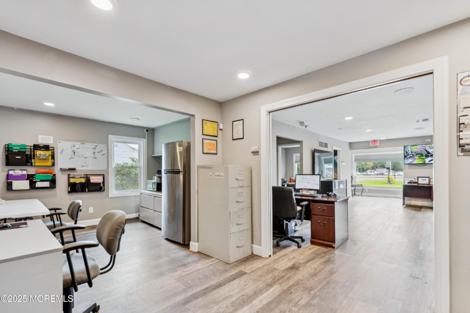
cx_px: 235
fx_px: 196
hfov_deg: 100.4
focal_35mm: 15
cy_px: 156
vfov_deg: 77.3
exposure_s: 1/15
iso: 400
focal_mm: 15
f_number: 8
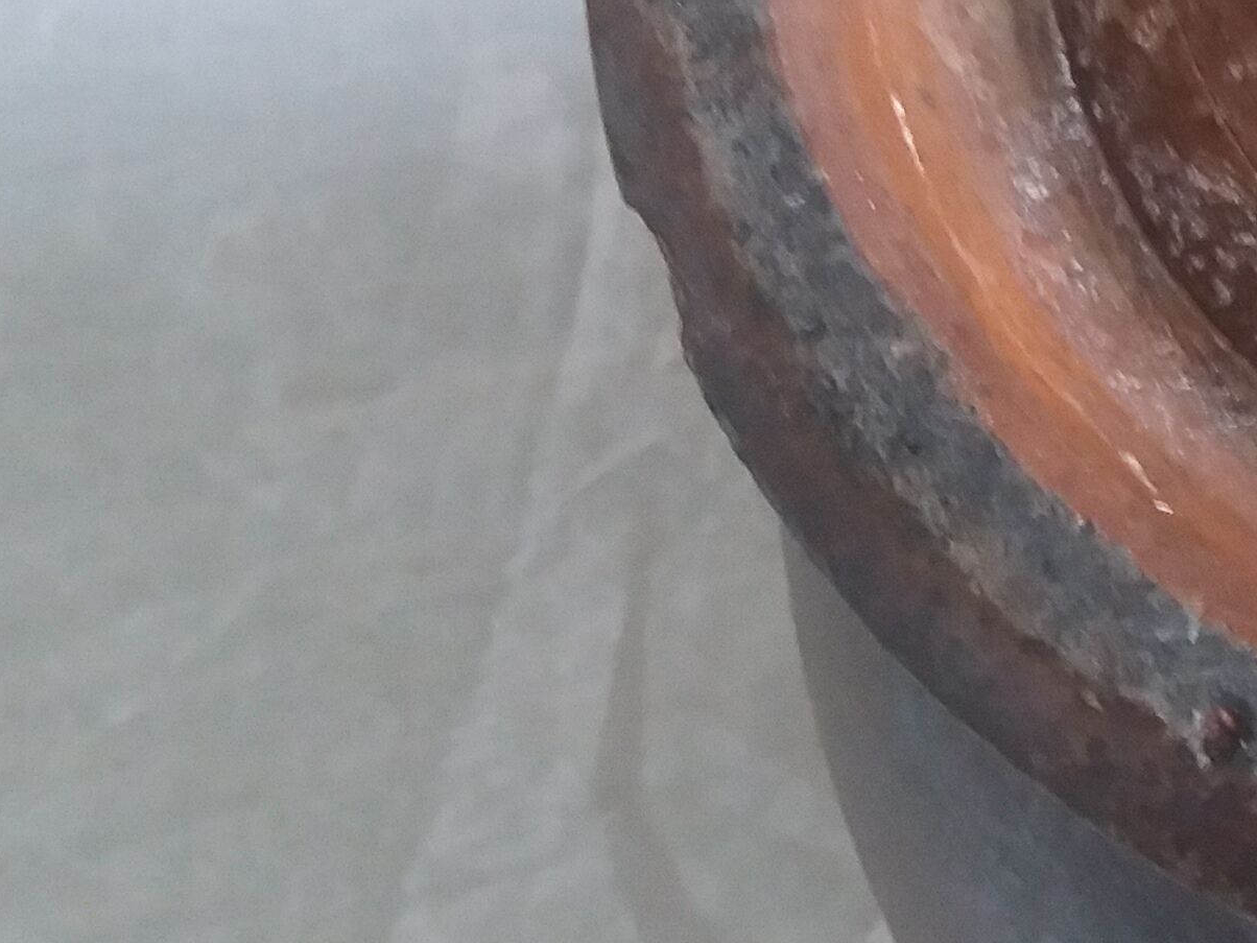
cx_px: 1950
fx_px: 3486
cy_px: -256
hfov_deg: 18.0
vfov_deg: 14.8
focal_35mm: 96
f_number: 1.9
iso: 160
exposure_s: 1/25
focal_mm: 3.7
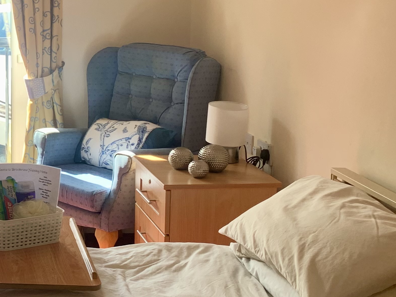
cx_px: -41
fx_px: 766
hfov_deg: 26.6
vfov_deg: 21.8
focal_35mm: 67
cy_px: 87
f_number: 1.8
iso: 32
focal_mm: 4.25
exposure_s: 1/121
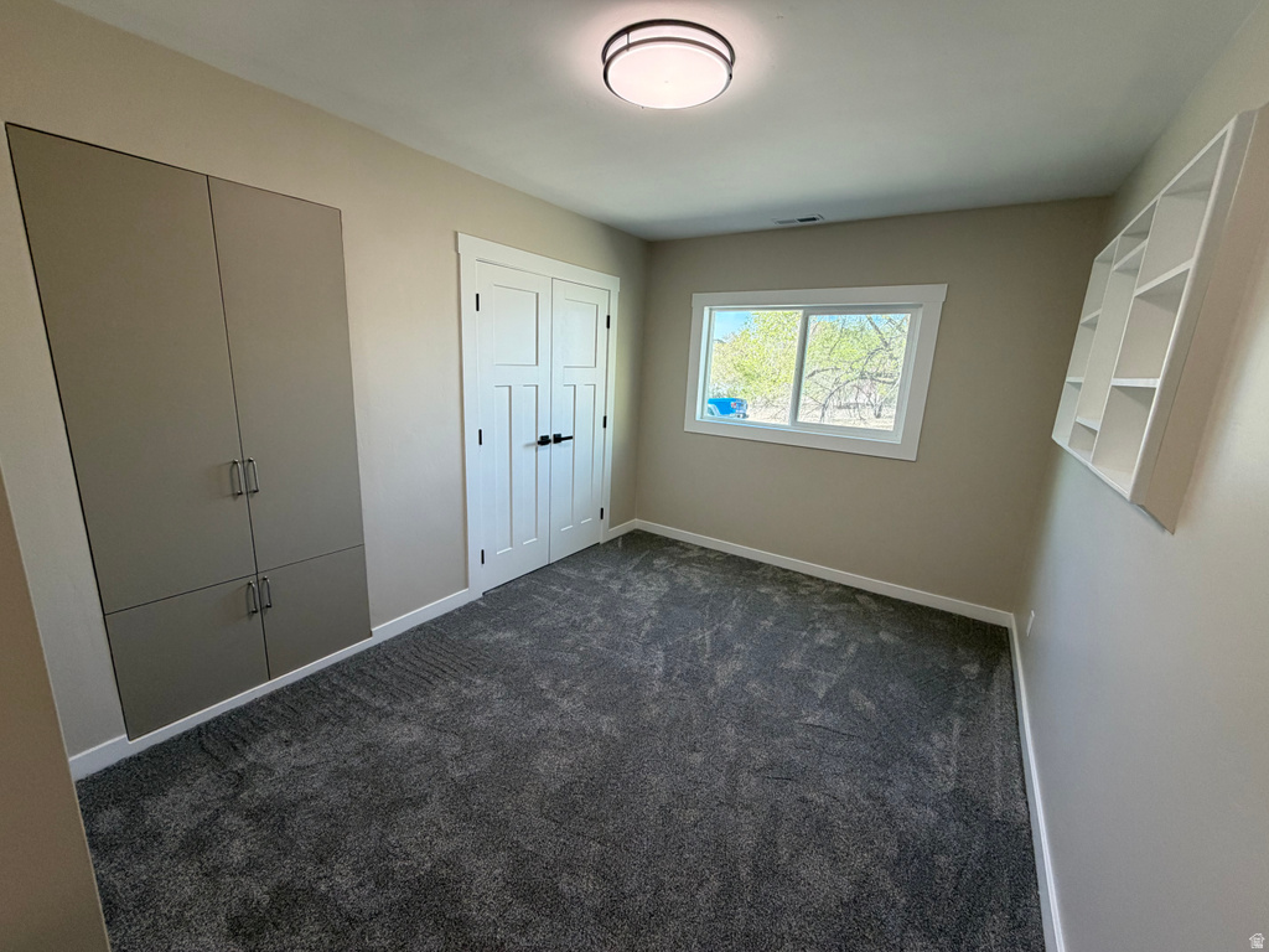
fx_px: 513
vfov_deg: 85.7
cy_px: 476
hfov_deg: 102.1
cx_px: 634
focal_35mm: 14
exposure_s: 1/120
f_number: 2.2
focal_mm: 2.22
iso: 160
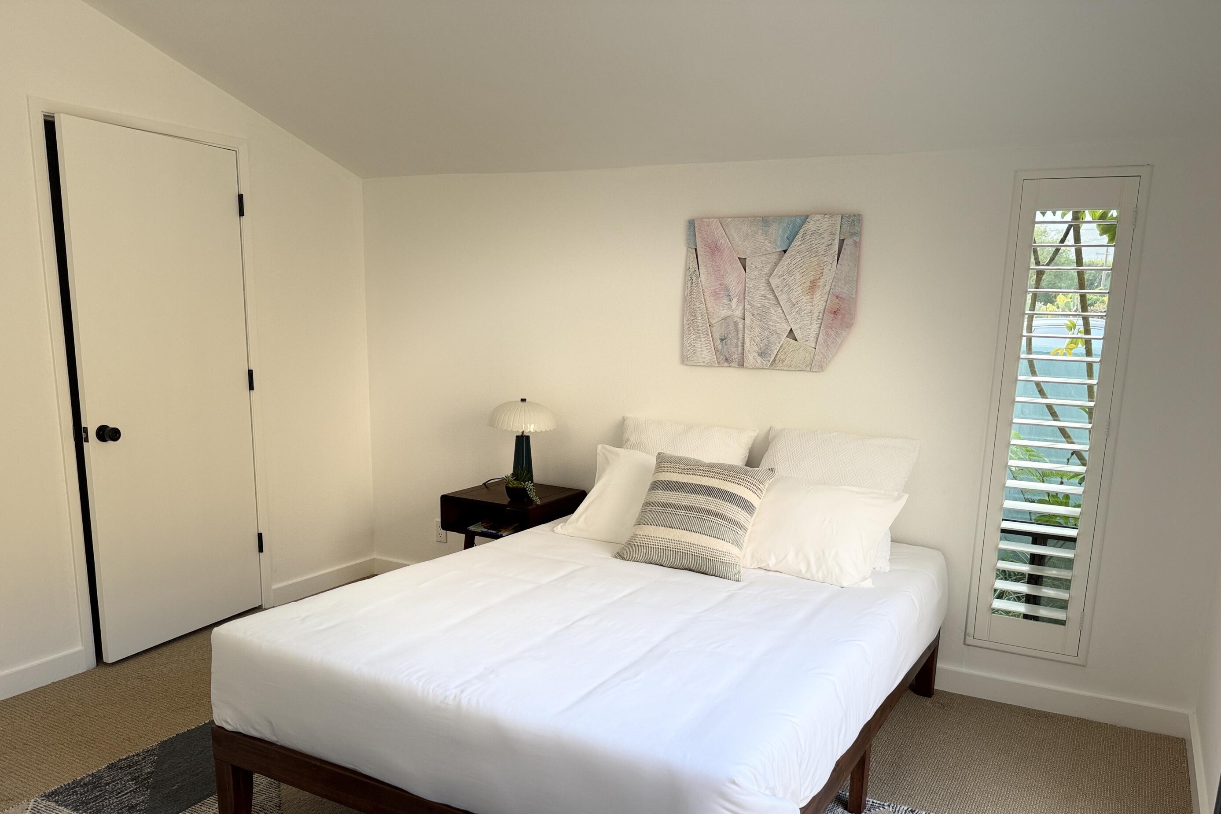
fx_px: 916
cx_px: 636
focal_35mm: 27
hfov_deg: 67.4
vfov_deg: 47.6
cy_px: 494
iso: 50
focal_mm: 6.76
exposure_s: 1/139
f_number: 1.78
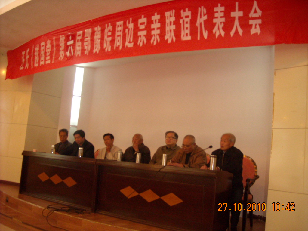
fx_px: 311
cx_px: 154
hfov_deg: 52.6
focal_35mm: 35
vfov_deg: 40.7
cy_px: 116
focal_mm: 5.7
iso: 400
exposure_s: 1/30
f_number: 2.8
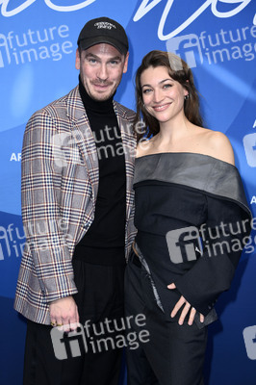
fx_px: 962
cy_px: 192
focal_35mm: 90
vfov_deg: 22.6
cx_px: 128
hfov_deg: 15.2
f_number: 5.6
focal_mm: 90
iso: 1000
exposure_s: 1/250
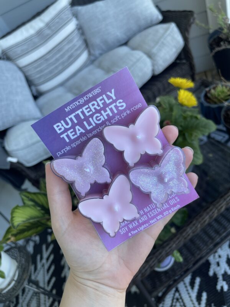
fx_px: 221
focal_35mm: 25
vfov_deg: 69.4
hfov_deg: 54.9
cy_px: 154
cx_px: 115
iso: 32
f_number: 1.6
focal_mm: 5.1
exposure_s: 1/197
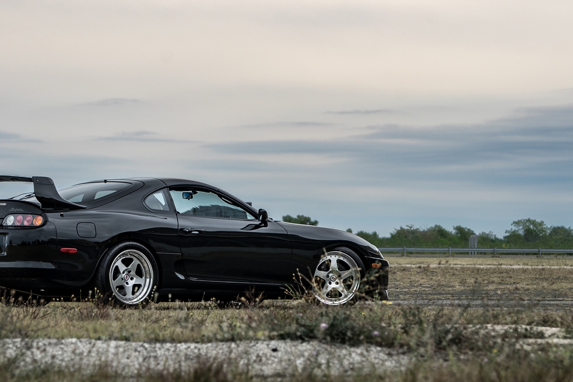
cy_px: 172
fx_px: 3135
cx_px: 247
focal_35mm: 197
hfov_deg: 10.4
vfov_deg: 7.0
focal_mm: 109
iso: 100
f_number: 6.3
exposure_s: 1/160
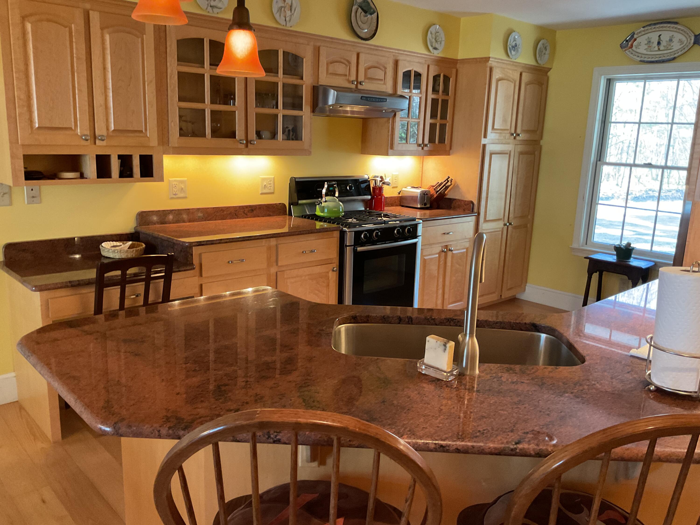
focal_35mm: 29
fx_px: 586
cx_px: 350
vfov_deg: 48.2
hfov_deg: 61.7
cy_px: 262
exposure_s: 1/40
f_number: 1.8
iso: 250
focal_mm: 3
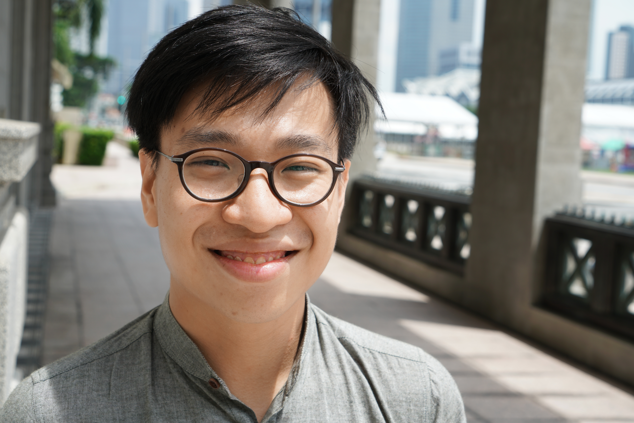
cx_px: 317
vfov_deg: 25.1
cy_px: 212
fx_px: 951
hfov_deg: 36.9
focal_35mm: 54
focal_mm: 54
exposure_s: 1/160
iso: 100
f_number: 8
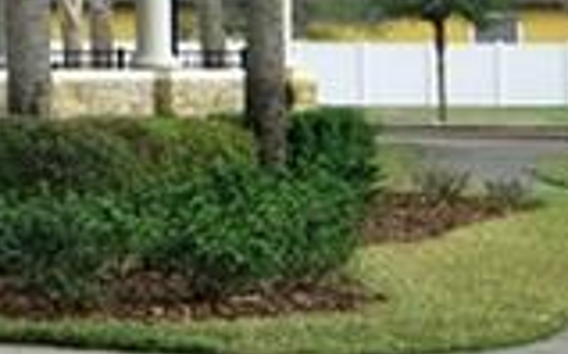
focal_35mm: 197
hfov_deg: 9.2
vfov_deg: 6.6
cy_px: -104
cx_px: -950
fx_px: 3046
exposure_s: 1/400
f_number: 6.4
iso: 400
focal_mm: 20
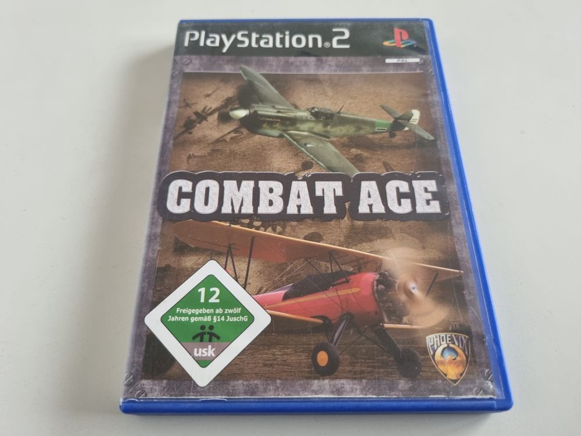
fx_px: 436
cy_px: 218
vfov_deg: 53.1
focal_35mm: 26
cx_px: 290
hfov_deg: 67.3
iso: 200
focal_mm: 5.4
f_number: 1.8
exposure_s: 1/100
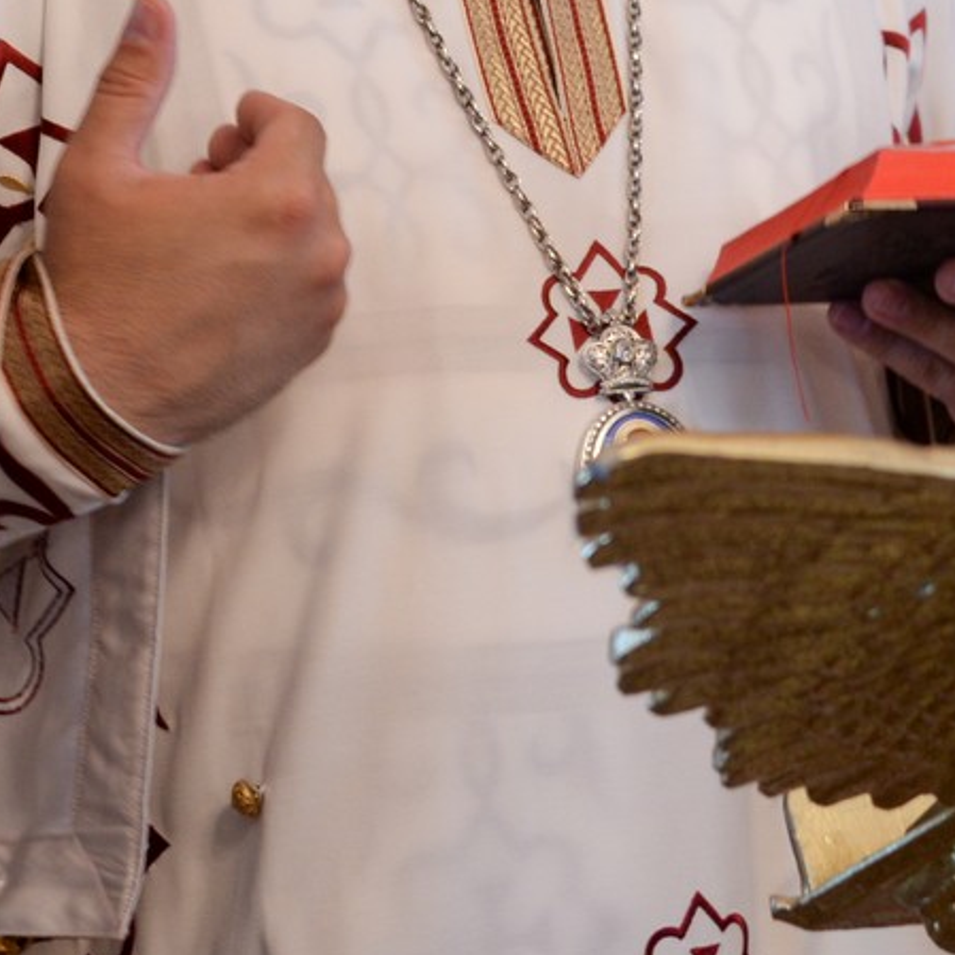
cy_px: -296
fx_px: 5088
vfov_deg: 10.5
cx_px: 355
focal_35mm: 163
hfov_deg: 10.7
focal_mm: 45
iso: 800
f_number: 4.2
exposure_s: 1/50
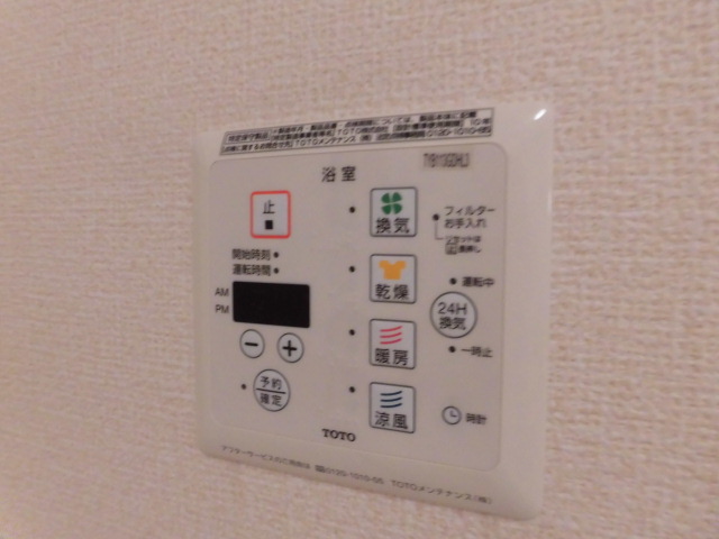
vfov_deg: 56.8
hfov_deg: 71.6
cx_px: 360
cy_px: 270
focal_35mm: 24
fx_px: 498
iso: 400
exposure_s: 1/30
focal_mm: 4.3
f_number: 3.1
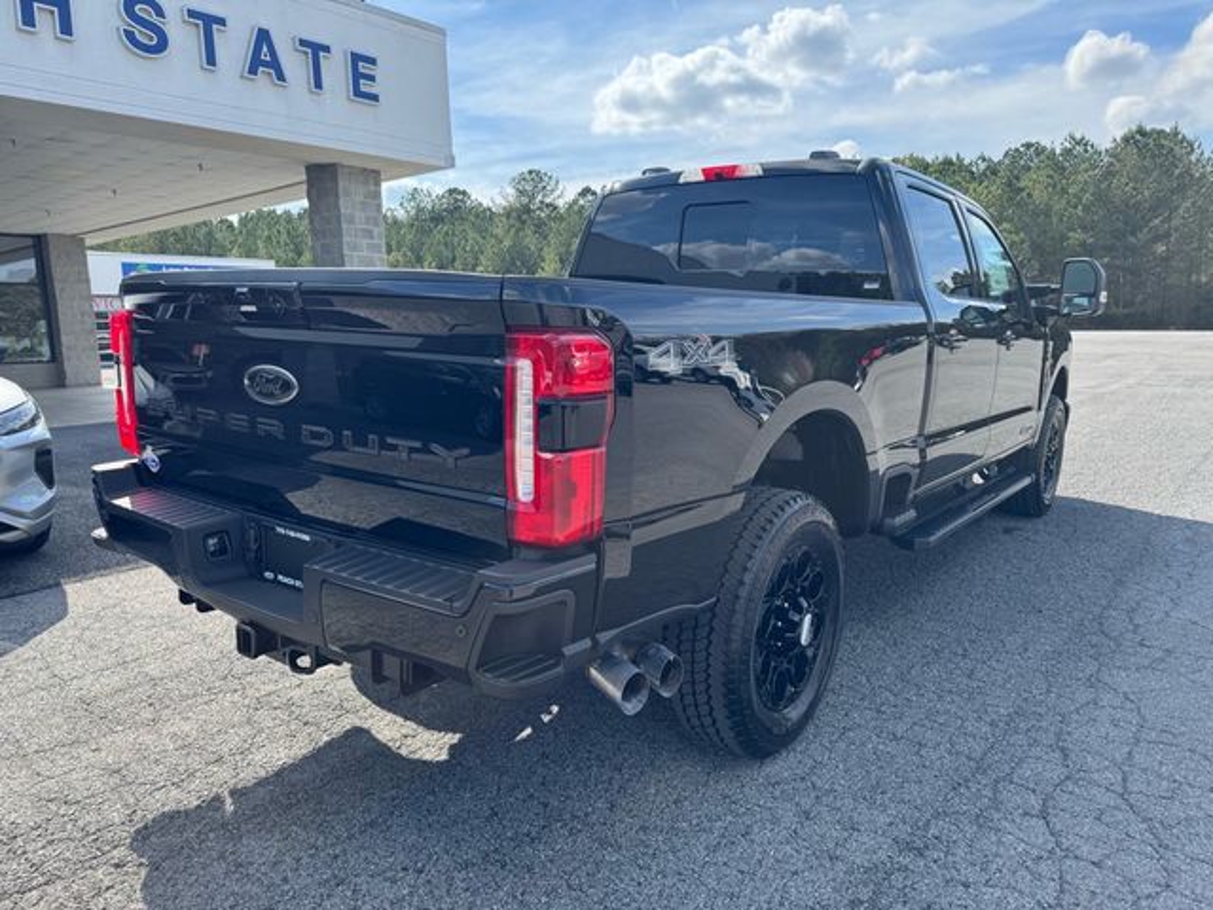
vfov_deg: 56.8
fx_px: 841
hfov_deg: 71.6
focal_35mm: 24
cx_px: 606
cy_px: 455
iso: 80
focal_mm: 6.76
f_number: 1.78
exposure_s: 1/1560
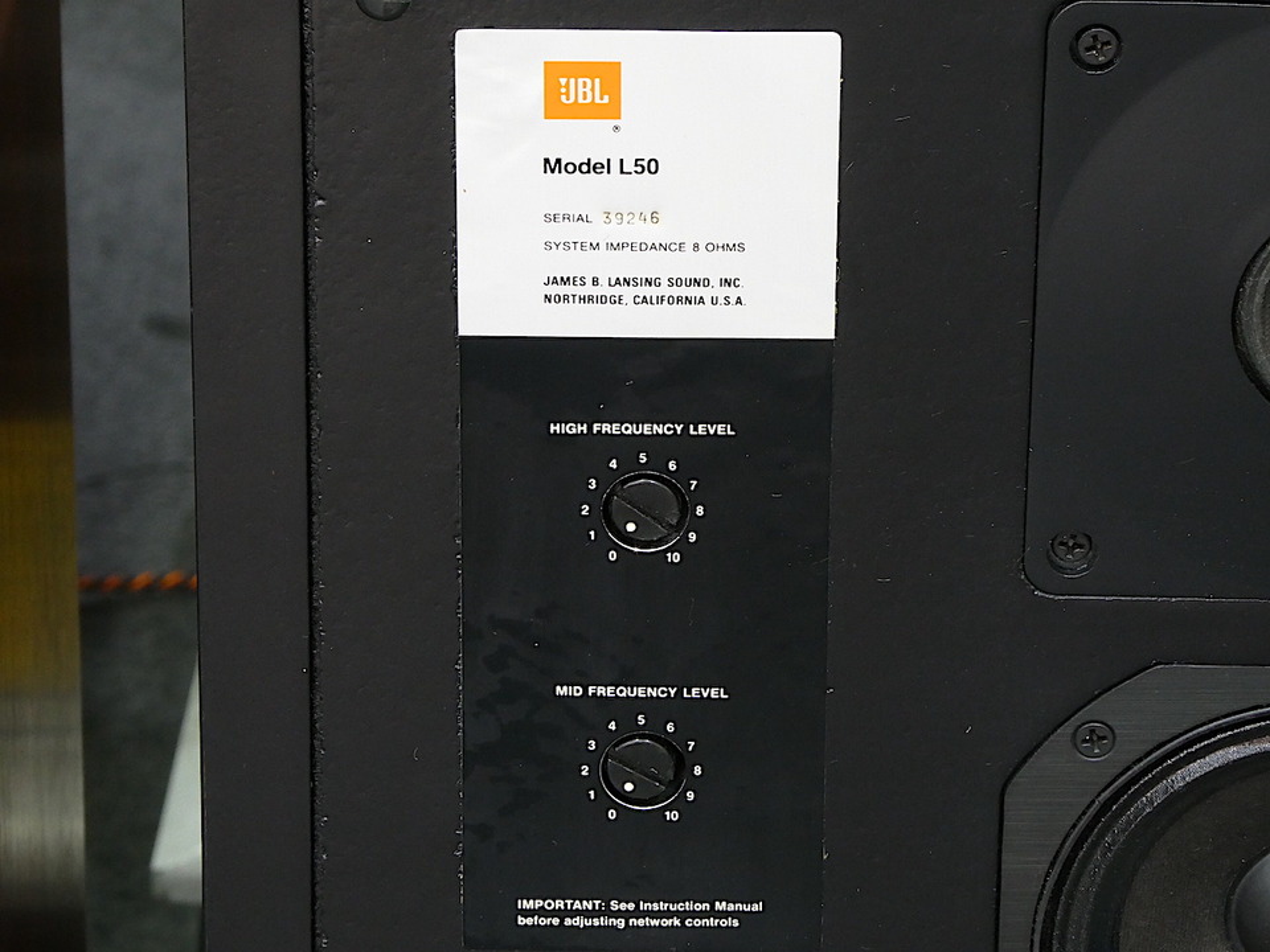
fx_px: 5870
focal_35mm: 160
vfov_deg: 9.3
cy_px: 476
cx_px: 635
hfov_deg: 12.3
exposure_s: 1/4
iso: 400
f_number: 6.3
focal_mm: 28.7
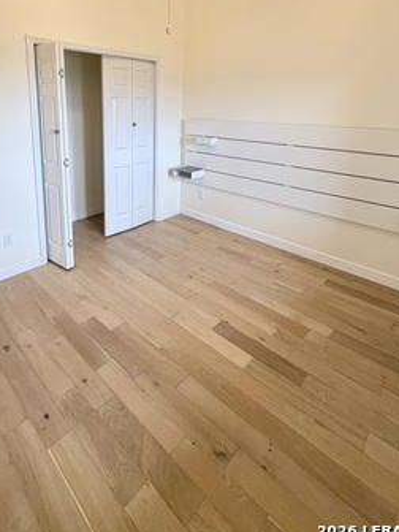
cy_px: 160
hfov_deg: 65.3
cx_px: 158
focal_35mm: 20
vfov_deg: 77.9
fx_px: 307
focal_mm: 2.22
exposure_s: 1/60
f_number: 2.2
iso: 250
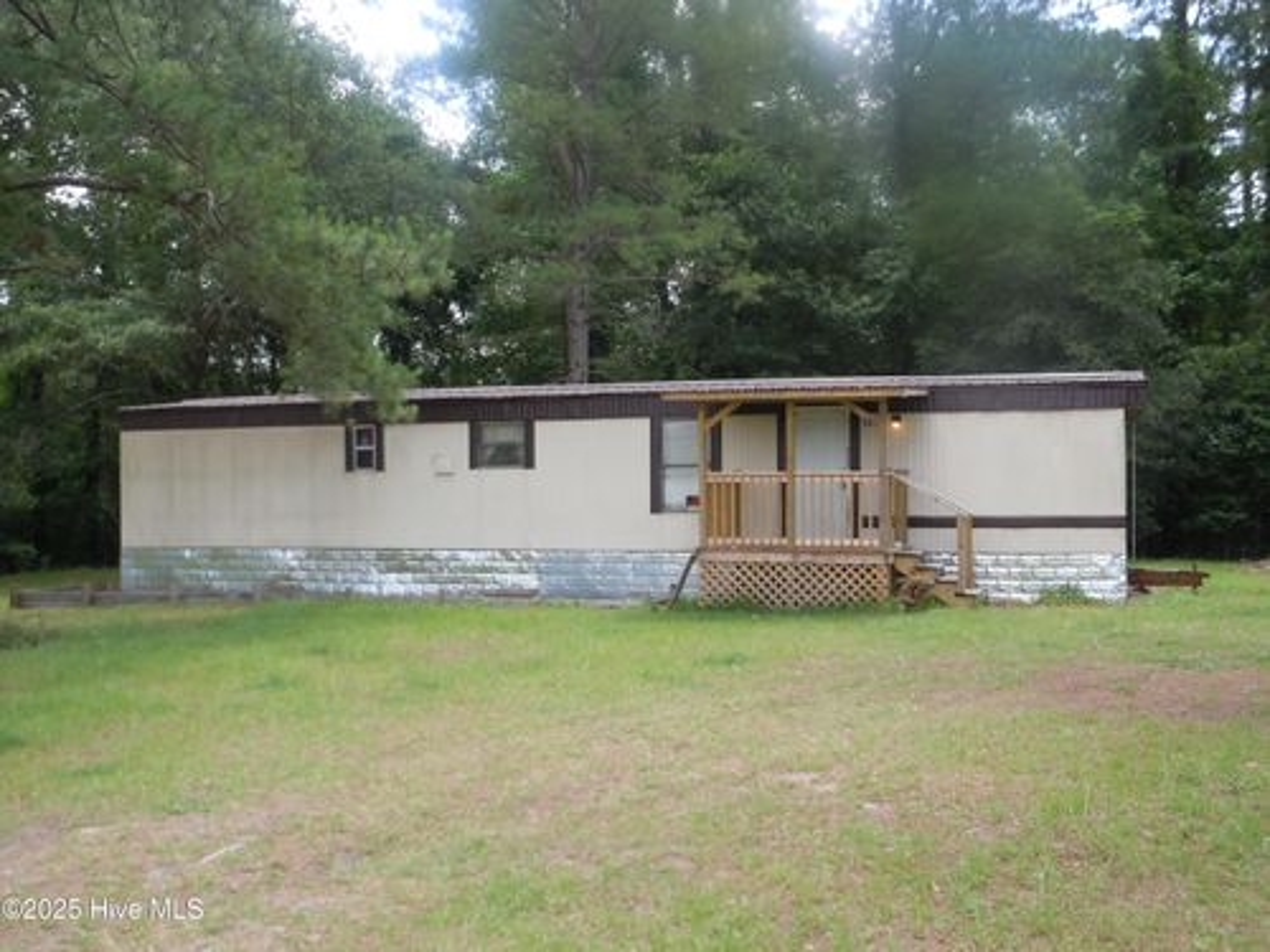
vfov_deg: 36.8
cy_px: 476
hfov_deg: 47.9
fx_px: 1431
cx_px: 635
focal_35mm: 39
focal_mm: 6.9
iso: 100
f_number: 4.3
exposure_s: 1/125
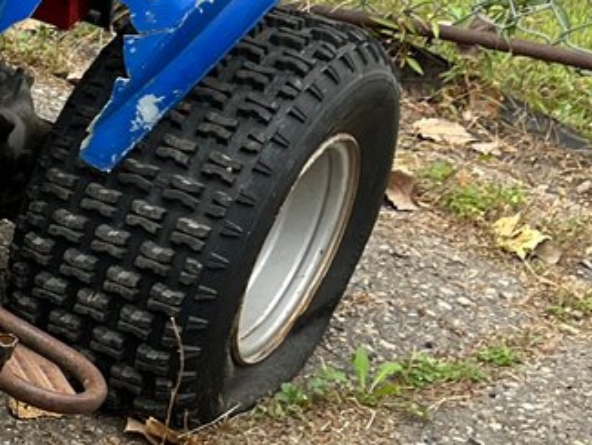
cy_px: 349
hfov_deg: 13.4
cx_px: -671
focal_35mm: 121
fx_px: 2070
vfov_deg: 12.2
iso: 50
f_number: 1.6
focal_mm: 5.1
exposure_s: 1/705
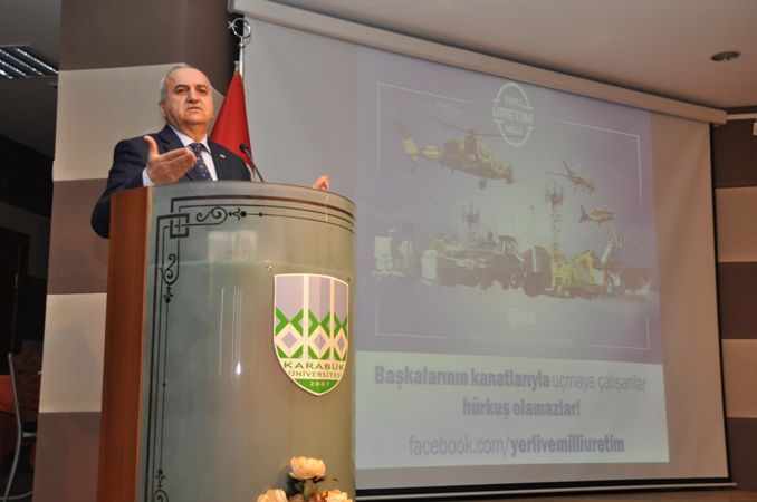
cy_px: 251
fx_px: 945
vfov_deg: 29.8
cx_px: 378
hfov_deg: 43.7
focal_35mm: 45
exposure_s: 1/60
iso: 800
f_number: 4.2
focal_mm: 30
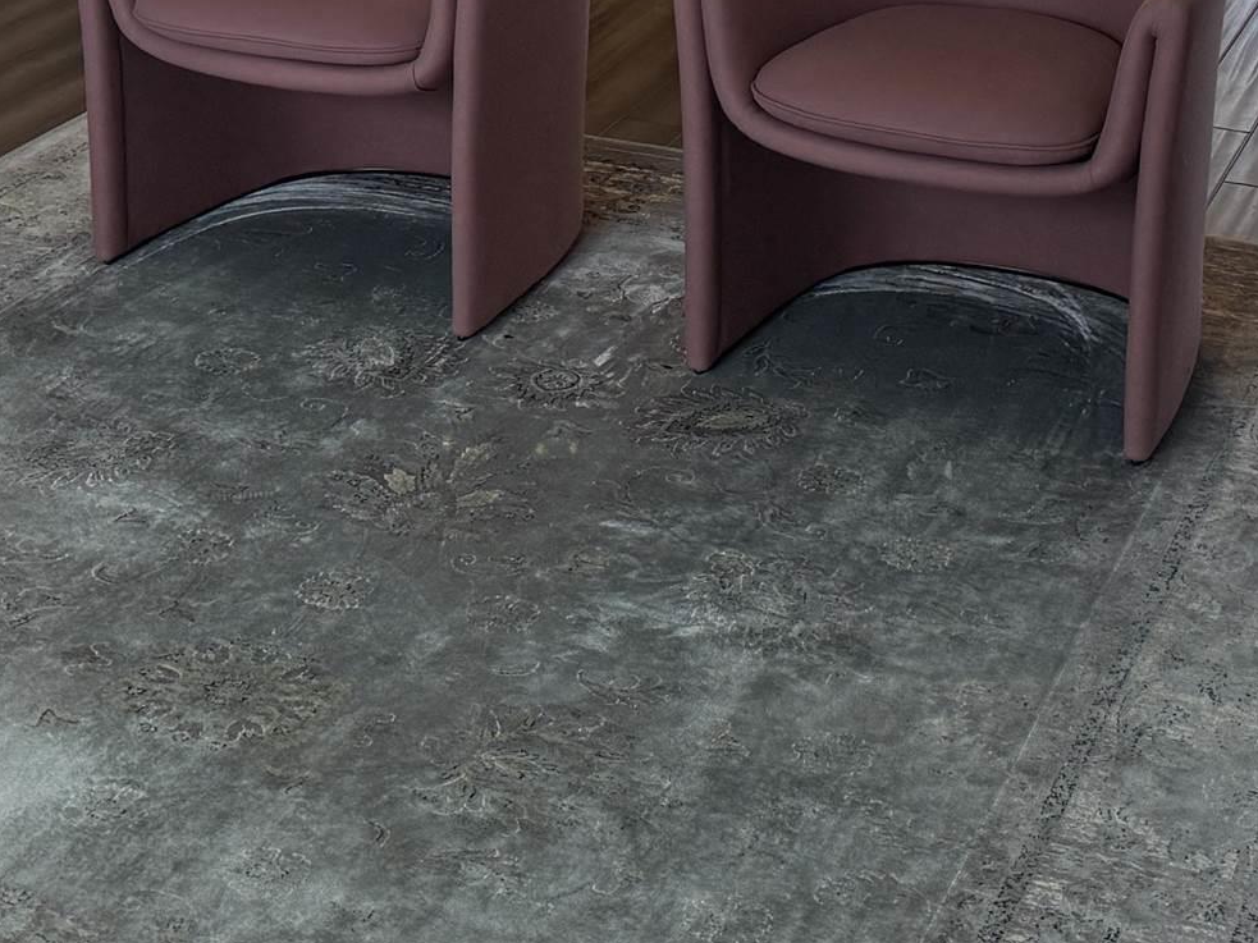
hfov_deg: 25.9
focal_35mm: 75
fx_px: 2725
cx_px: 752
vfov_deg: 18.3
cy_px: -278
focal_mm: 6.76
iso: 125
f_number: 1.78
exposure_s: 1/120
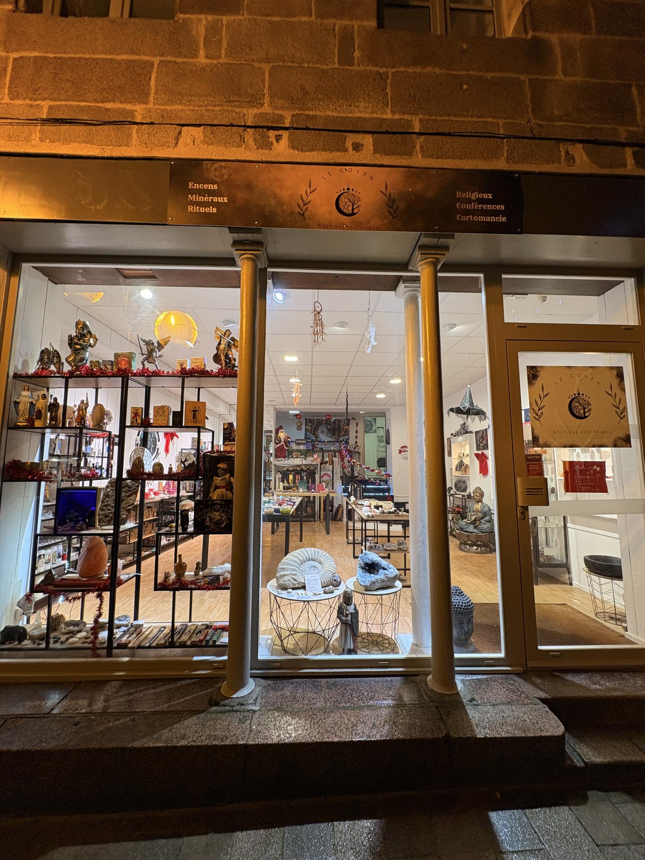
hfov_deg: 85.7
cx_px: 322
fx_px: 348
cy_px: 430
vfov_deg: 102.1
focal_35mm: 14
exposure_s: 1/100
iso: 200
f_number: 2.2
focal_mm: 2.22
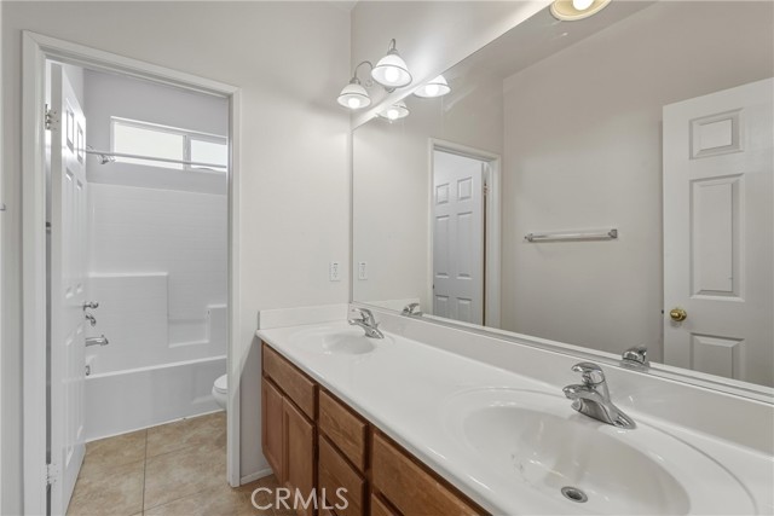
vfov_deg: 73.8
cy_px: 258
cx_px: 387
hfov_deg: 96.7
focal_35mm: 16
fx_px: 344
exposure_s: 1/250
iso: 250
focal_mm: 16
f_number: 9
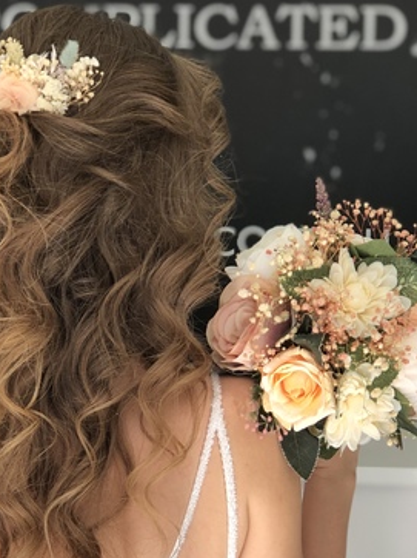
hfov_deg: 12.2
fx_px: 1946
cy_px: 392
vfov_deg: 16.2
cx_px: 109
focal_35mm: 121
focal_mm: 6.6
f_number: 2.8
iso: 25
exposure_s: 1/100
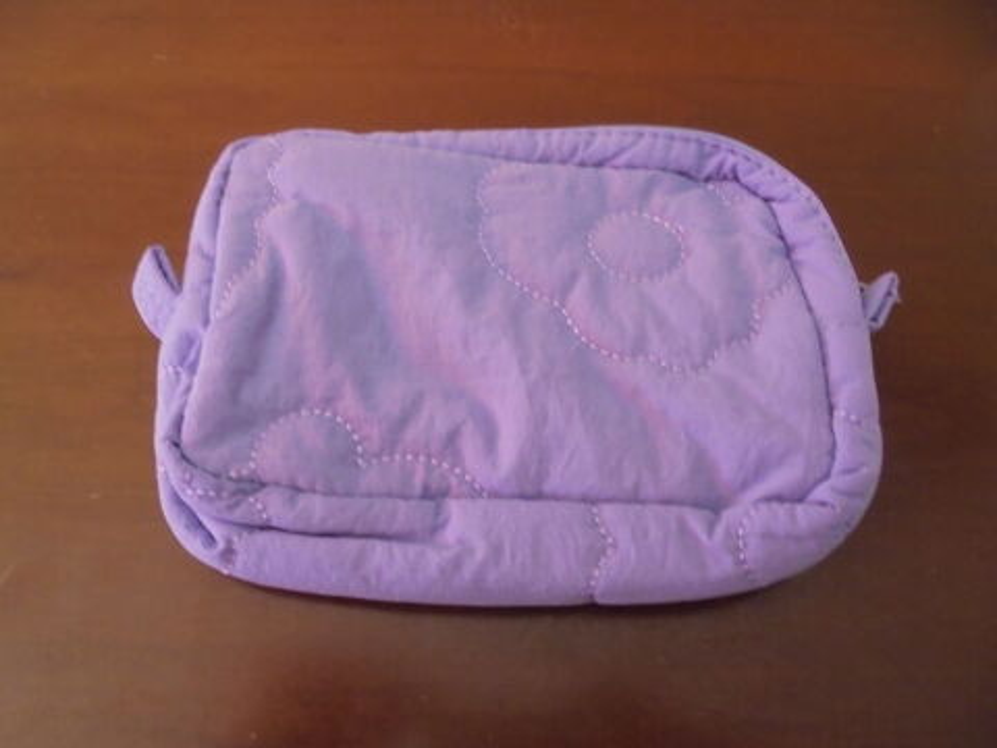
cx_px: 498
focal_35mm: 26
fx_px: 749
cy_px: 374
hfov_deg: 67.3
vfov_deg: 53.1
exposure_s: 1/25
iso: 400
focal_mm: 4.6
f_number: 3.5
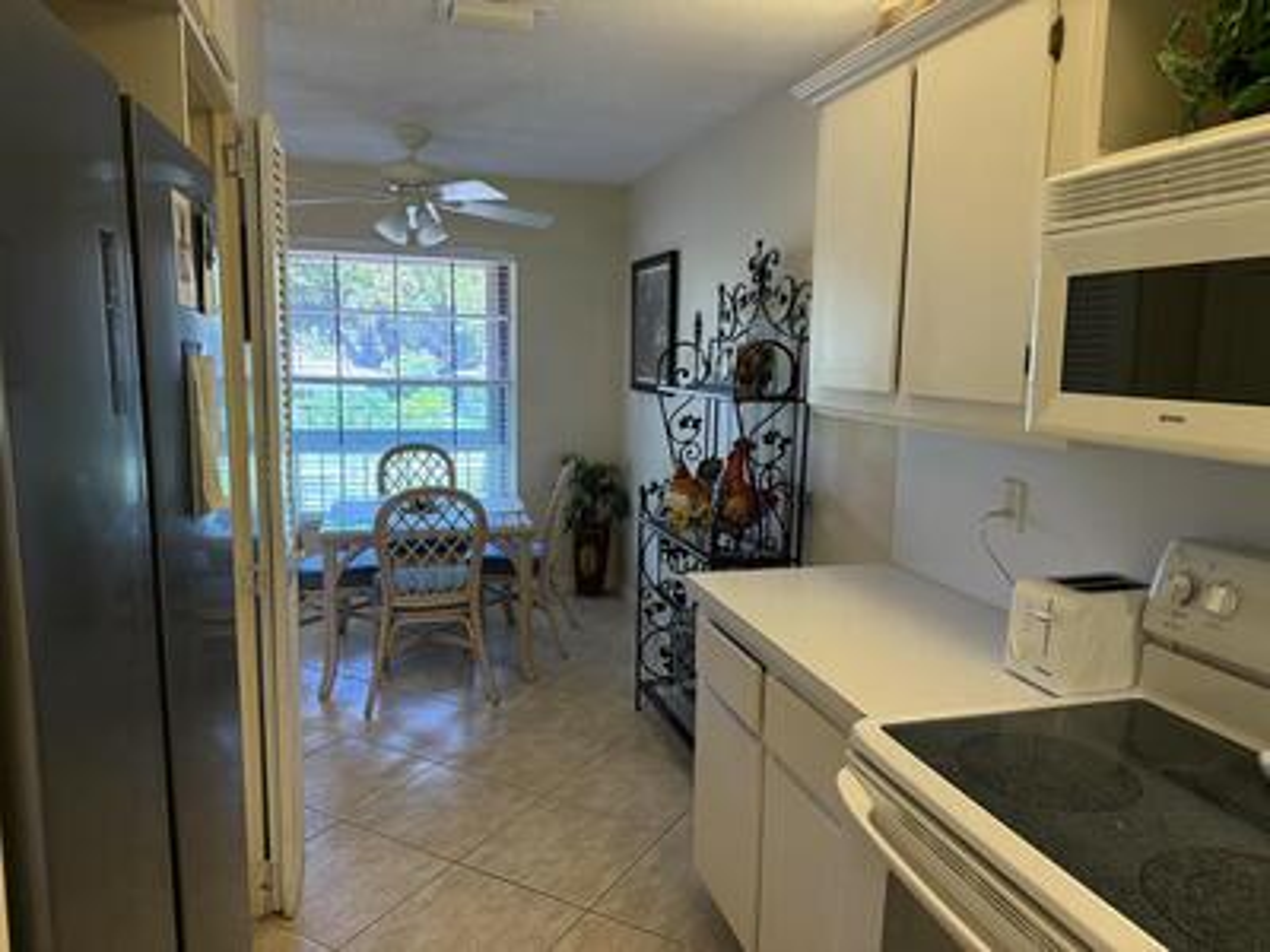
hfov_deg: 71.6
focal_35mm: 24
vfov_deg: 56.8
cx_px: 635
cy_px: 476
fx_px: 881
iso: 400
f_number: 1.78
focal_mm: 6.76
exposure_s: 1/120
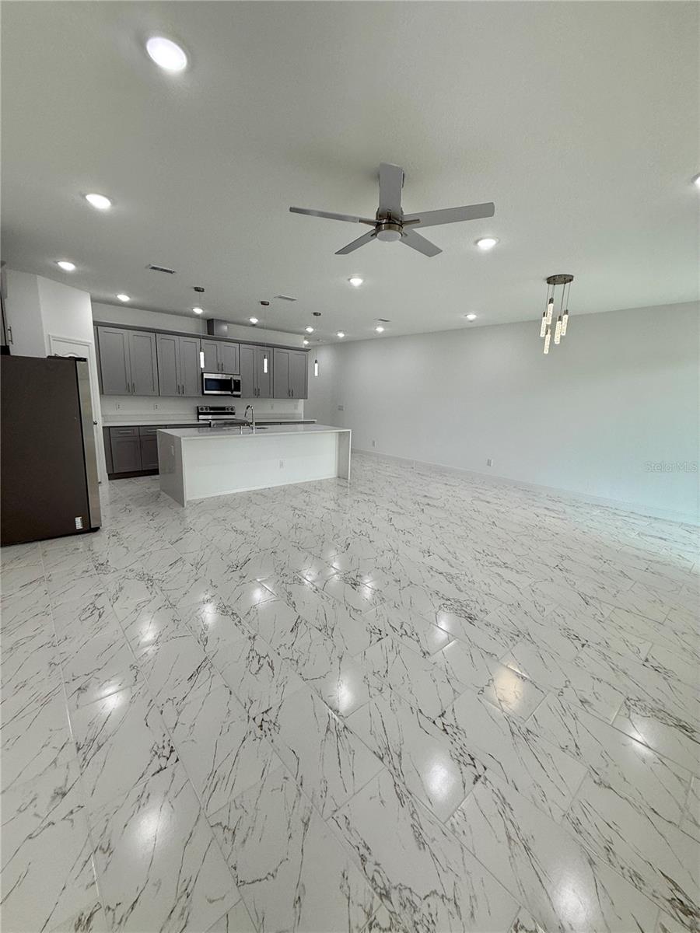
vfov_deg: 102.1
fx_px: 377
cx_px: 350
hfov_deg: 85.7
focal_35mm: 14
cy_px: 466
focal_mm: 2.22
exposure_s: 1/170
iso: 64
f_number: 2.2
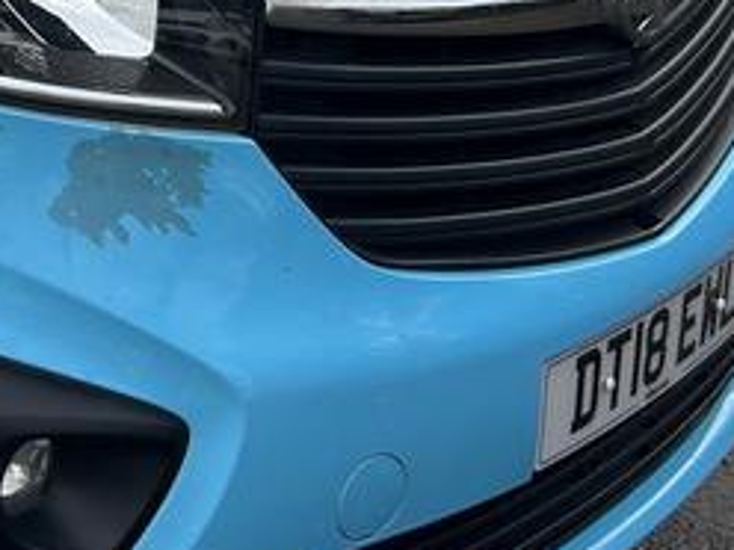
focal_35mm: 94
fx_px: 1993
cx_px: -388
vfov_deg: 15.0
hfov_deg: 18.4
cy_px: -163
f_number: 1.5
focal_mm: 5.7
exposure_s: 1/1311
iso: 50
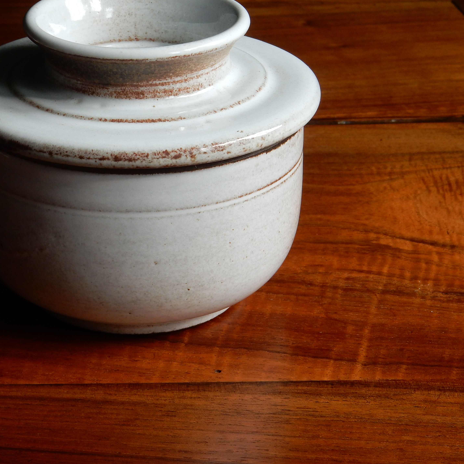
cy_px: 194
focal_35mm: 86
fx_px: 1304
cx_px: 122
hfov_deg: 20.0
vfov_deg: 20.2
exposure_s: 1/40
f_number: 4.5
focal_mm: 10.7
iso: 125
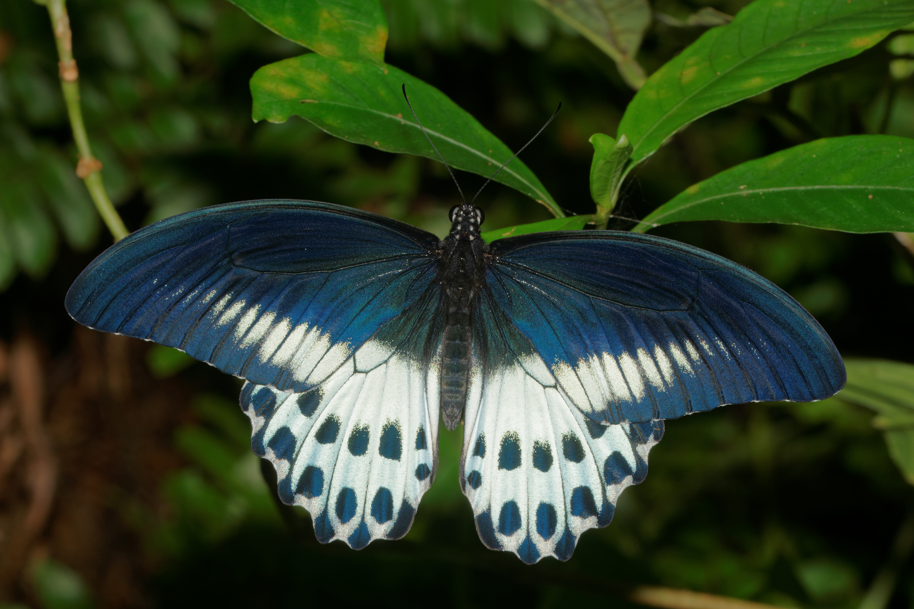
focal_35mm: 225
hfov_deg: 9.1
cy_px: 304
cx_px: 457
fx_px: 5712
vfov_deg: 6.1
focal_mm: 150
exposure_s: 1/200
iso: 200
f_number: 14
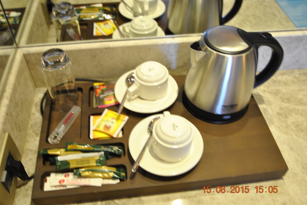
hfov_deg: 53.1
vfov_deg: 37.0
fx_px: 307
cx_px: 154
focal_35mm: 36
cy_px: 102
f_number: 4.5
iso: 400
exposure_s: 1/20
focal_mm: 24
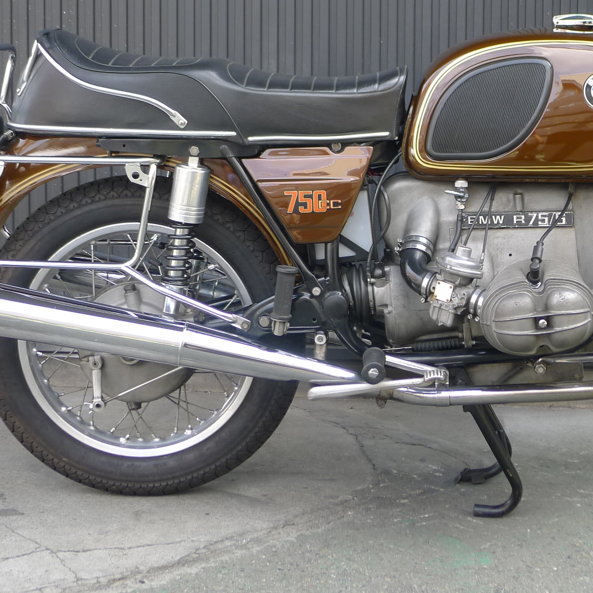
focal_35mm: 70
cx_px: 475
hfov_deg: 24.3
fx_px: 1357
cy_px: 175
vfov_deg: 24.5
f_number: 2.5
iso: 80
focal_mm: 8.5
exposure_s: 1/125
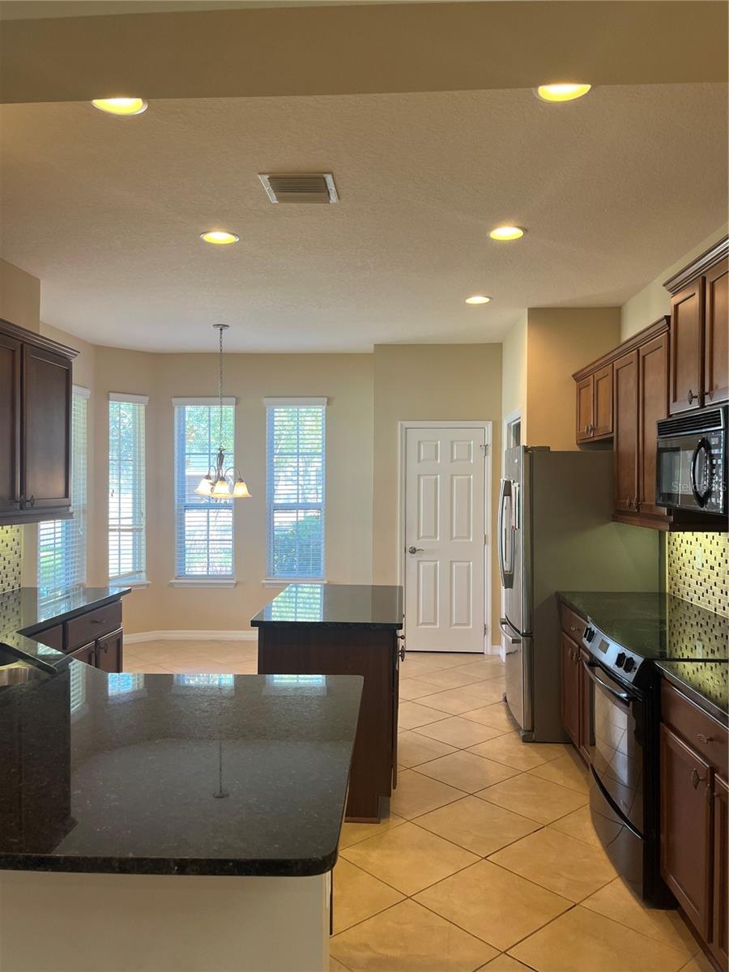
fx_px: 730
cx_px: 364
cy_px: 486
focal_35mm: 26
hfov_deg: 53.1
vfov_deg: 67.3
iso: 80
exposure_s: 1/60
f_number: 1.6
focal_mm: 5.1
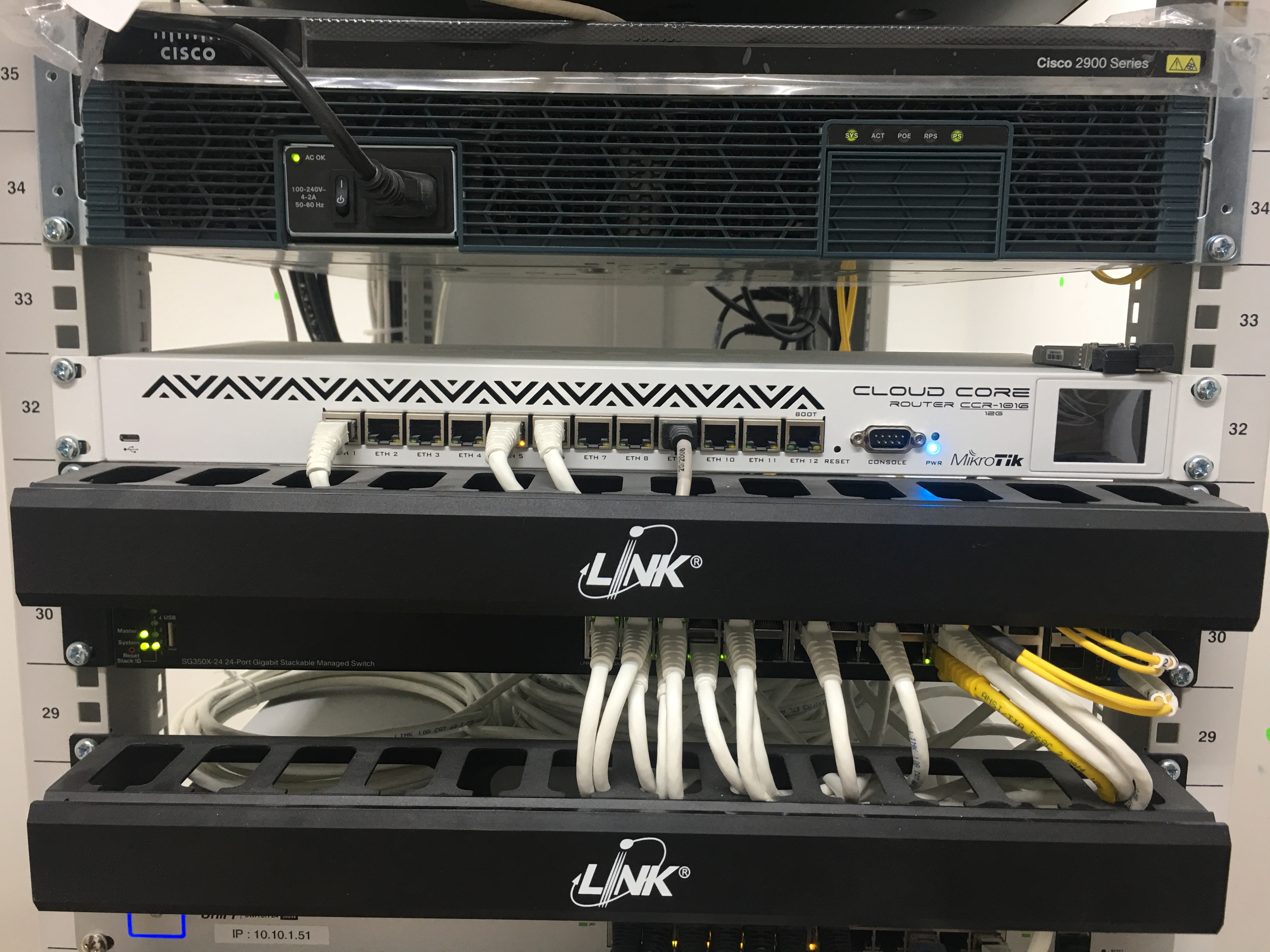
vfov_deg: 48.2
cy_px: 476
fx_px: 1064
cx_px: 635
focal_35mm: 29
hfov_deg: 61.7
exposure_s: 1/17
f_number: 2.2
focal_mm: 4.15
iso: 40
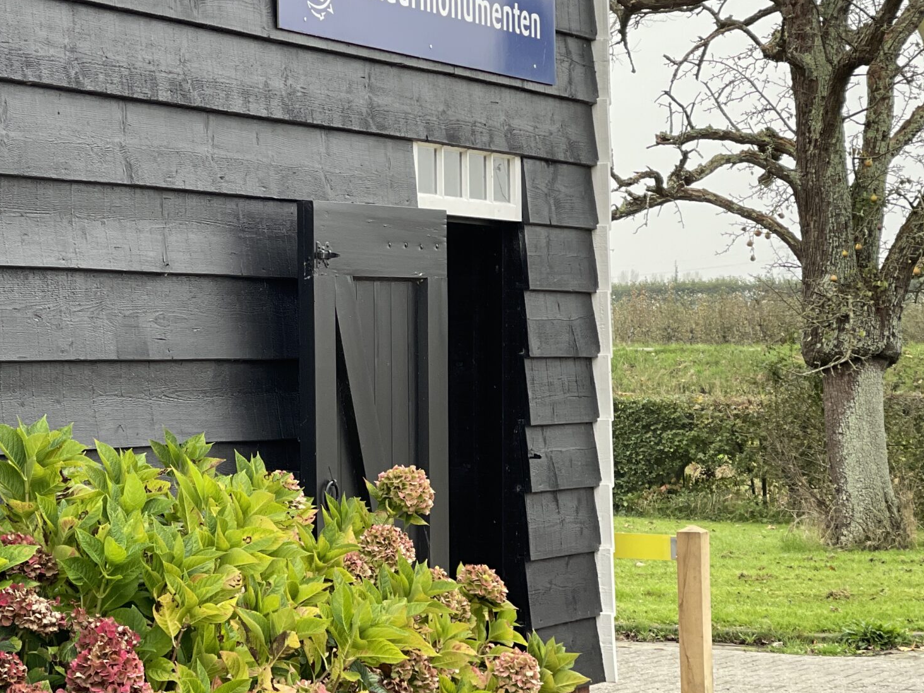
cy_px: 169
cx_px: 196
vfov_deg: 13.2
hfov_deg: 17.4
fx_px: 2989
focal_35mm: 112
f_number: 2.2
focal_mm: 7.5
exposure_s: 1/121
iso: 50
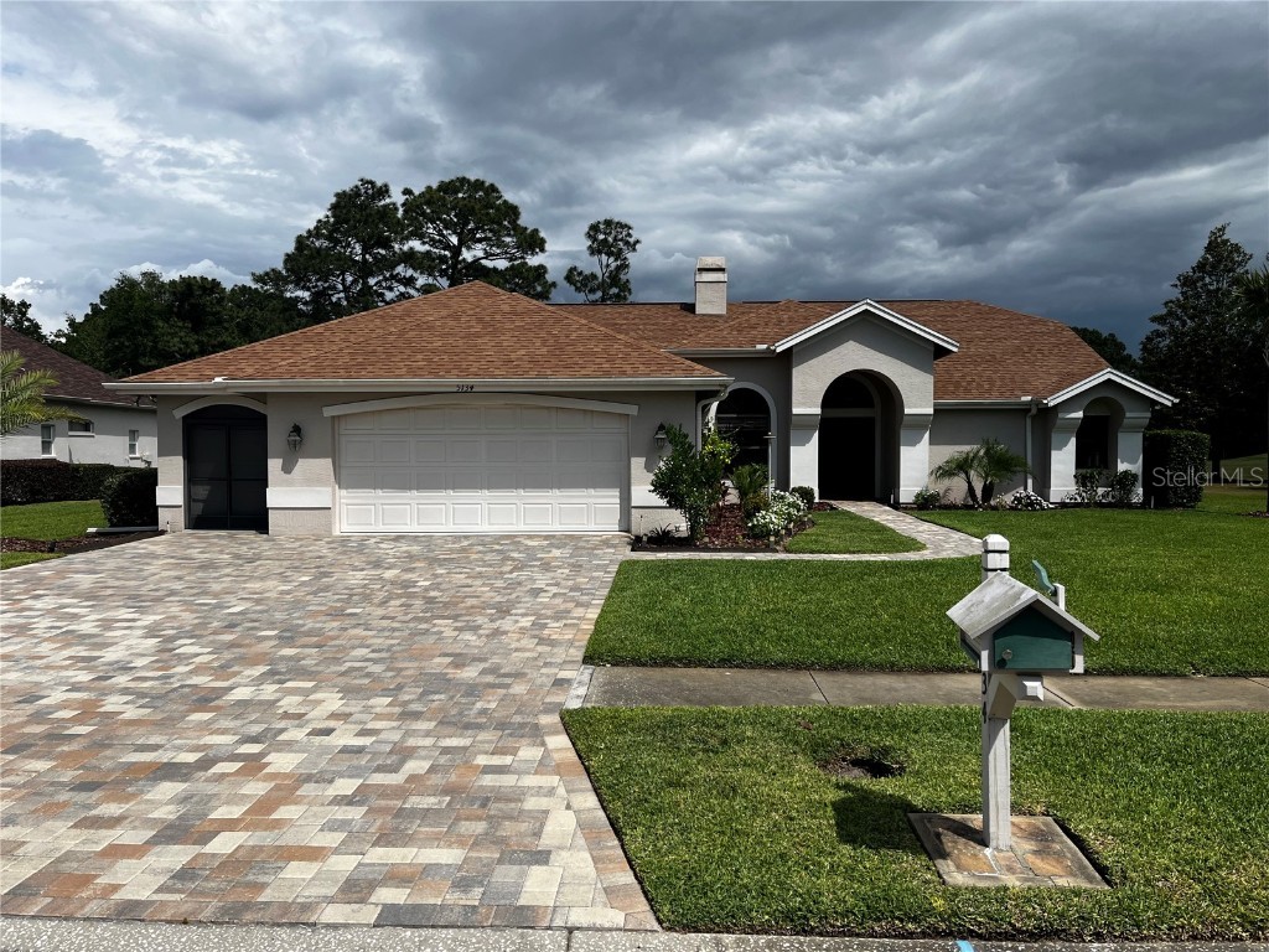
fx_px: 953
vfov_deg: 53.1
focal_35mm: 26
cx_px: 634
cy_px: 476
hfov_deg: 67.3
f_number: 1.6
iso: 50
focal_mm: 5.1
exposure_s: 1/6494
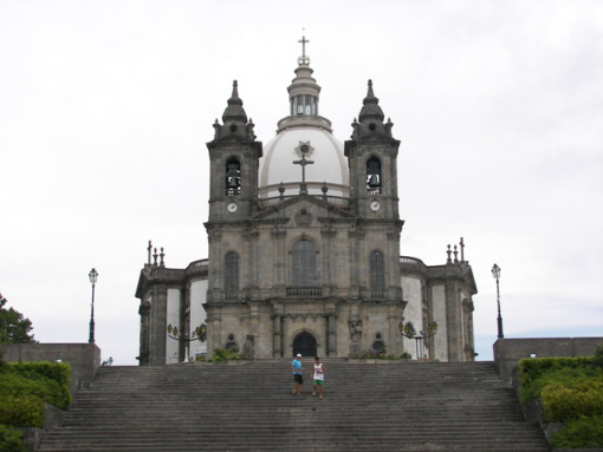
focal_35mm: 58
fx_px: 1011
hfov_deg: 33.2
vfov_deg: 25.3
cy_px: 226
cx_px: 302
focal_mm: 9.6
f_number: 4
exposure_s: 1/640
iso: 50
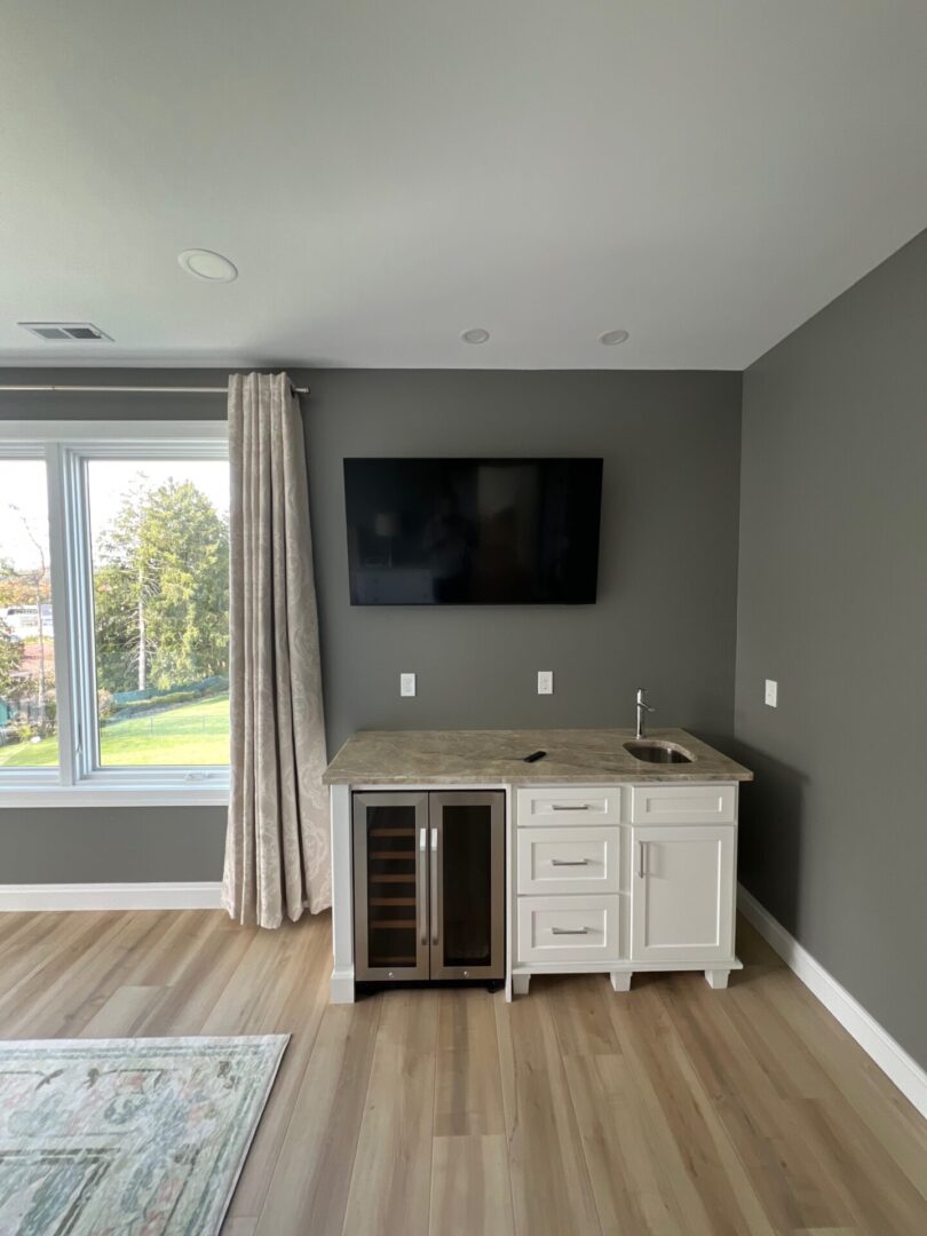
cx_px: 464
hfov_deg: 89.9
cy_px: 618
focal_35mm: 13
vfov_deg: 106.2
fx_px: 464
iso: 125
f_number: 1.8
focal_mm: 1.57
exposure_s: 1/99
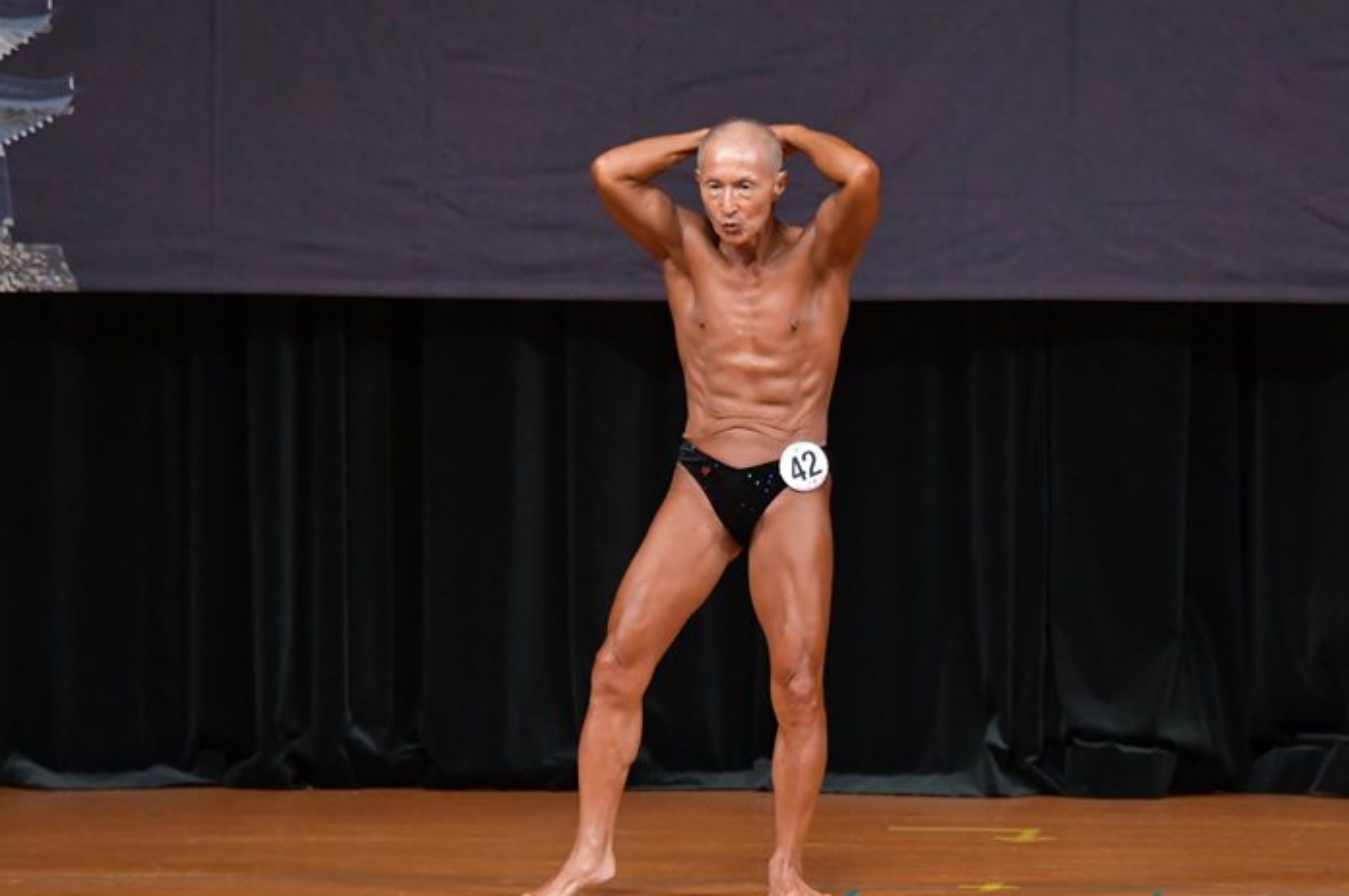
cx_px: 717
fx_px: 11905
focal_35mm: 318
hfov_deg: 6.5
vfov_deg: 4.3
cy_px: 491
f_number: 5.6
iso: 5000
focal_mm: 190
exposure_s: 1/400
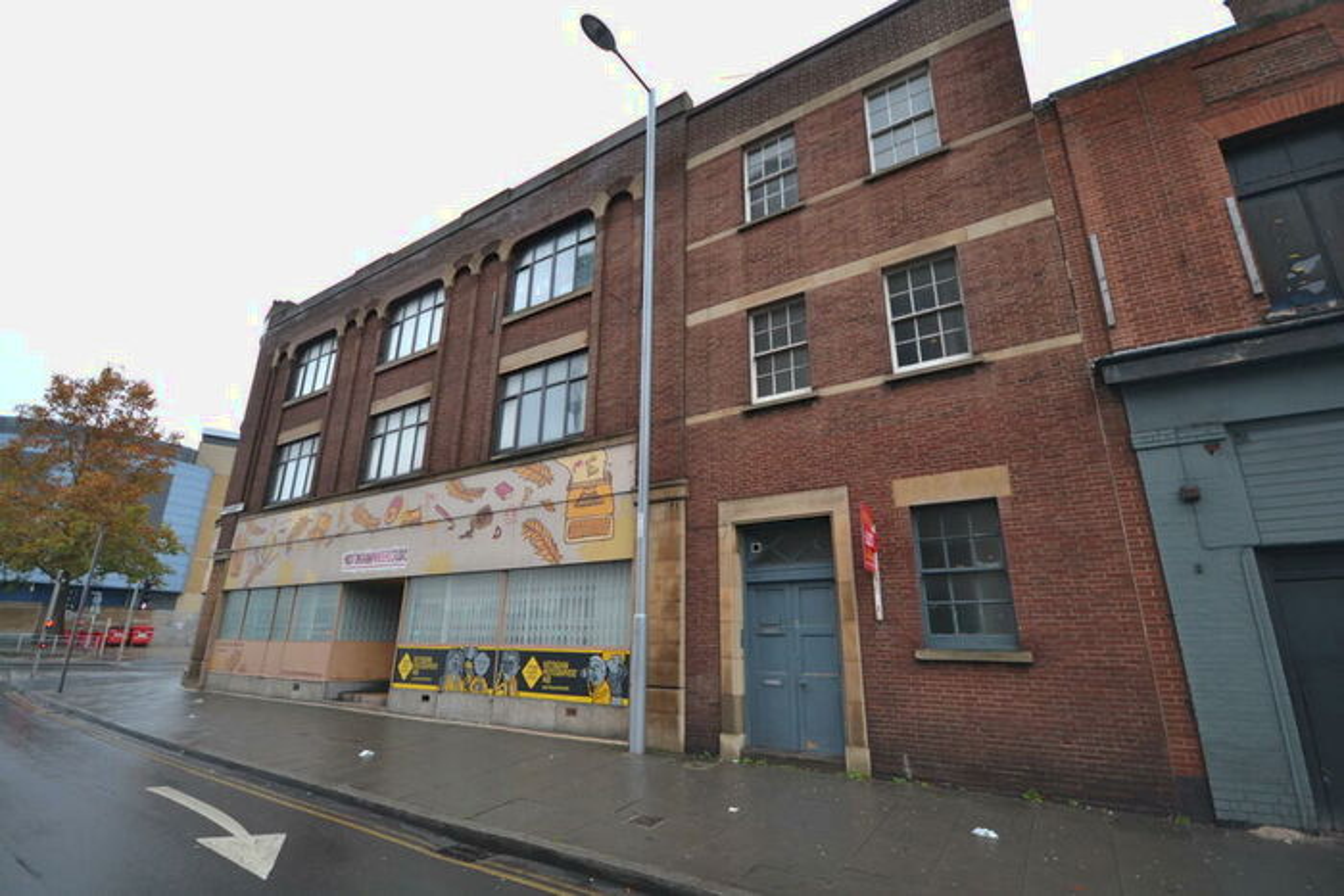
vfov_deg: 77.4
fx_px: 560
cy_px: 448
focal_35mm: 15
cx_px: 672
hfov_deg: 100.4
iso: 400
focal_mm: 10
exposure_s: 1/80
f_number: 4.5
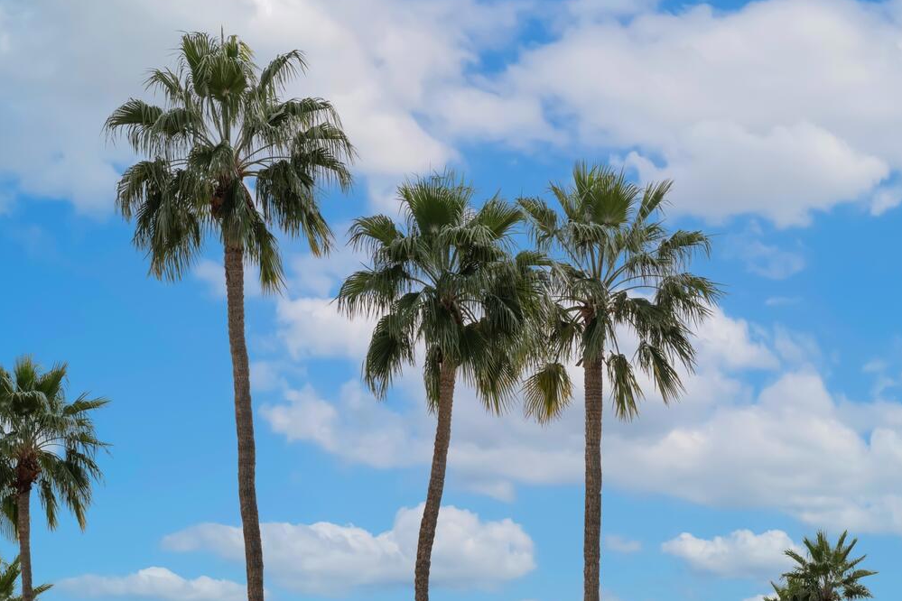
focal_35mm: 123
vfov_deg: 11.1
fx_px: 3082
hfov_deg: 16.7
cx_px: 460
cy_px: 300
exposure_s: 1/500
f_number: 9
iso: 64
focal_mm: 120
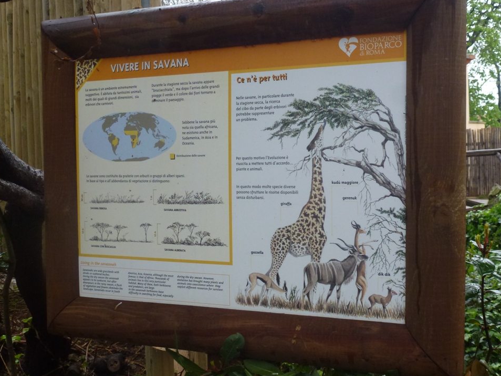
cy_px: 198
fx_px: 637
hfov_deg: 42.9
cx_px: 257
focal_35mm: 44
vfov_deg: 32.9
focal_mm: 7.4
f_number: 3.9
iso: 200
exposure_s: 1/200
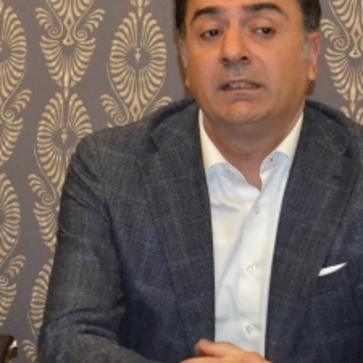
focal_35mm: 176
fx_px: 2087
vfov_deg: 9.9
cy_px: 25
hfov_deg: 9.7
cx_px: -176
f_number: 4
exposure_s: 1/60
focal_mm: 31
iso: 3200
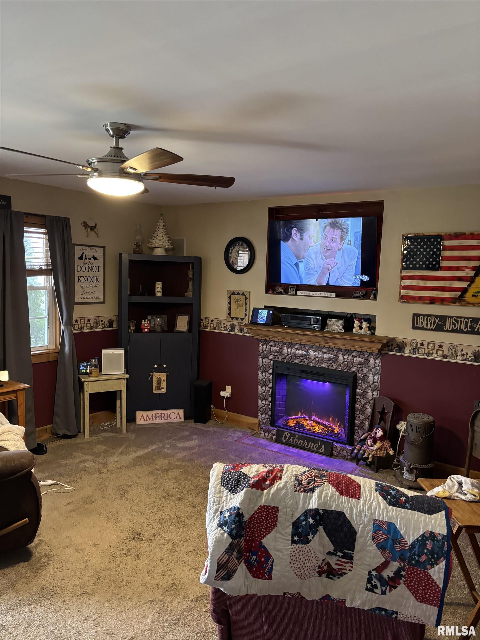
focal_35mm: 26
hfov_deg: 53.1
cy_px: 320
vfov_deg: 67.3
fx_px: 481
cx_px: 240
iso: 500
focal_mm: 5.96
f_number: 1.6
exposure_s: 1/40
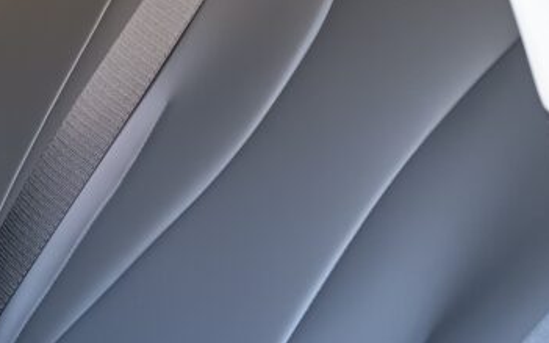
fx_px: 1301
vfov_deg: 14.7
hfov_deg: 21.4
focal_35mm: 87
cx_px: -181
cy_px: 349
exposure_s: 1/25
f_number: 1.7
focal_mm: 5.24
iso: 375
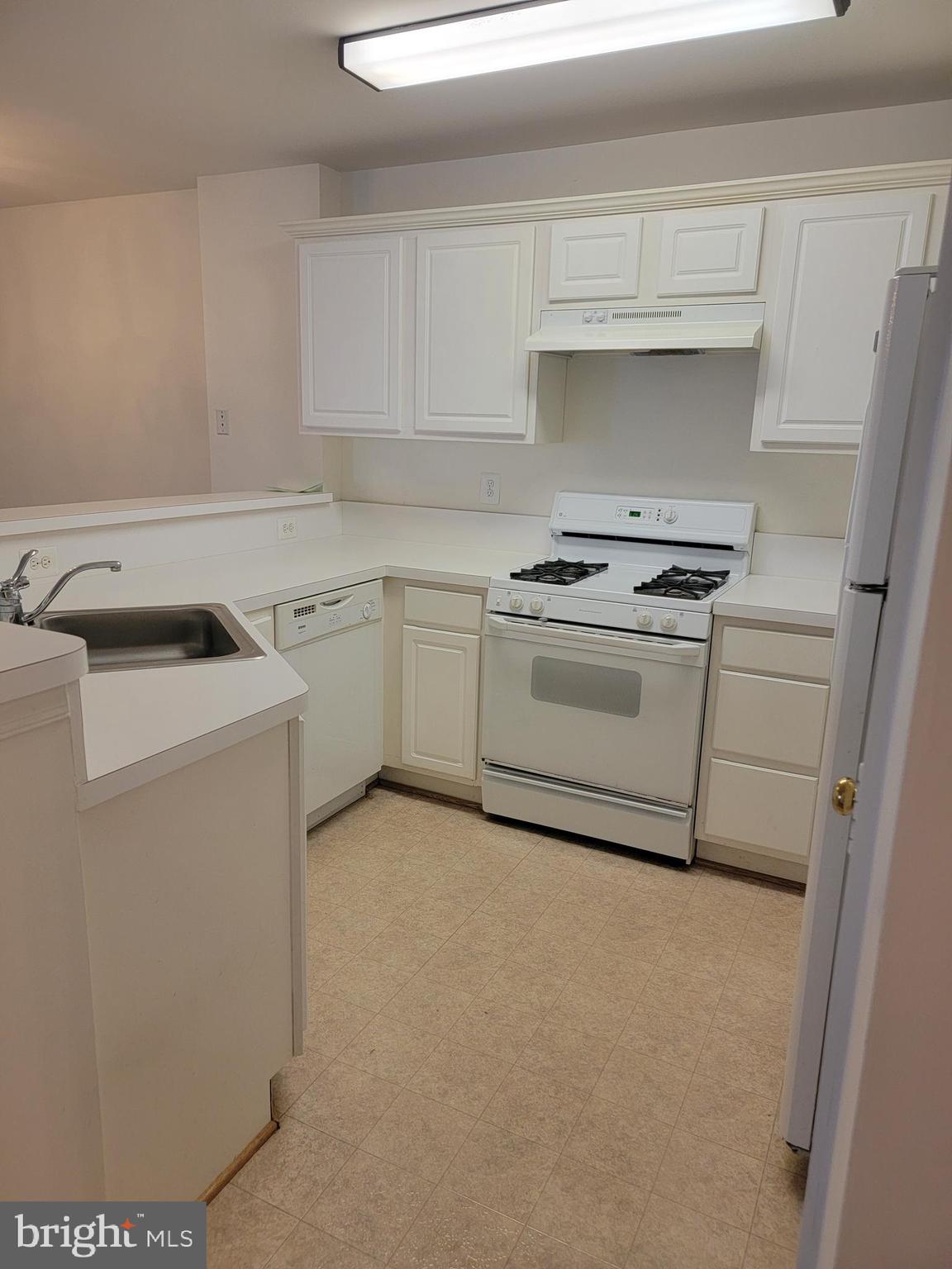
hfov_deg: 56.8
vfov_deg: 71.6
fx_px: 880
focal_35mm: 24
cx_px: 476
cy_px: 634
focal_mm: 6.7
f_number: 1.8
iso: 200
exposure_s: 1/119
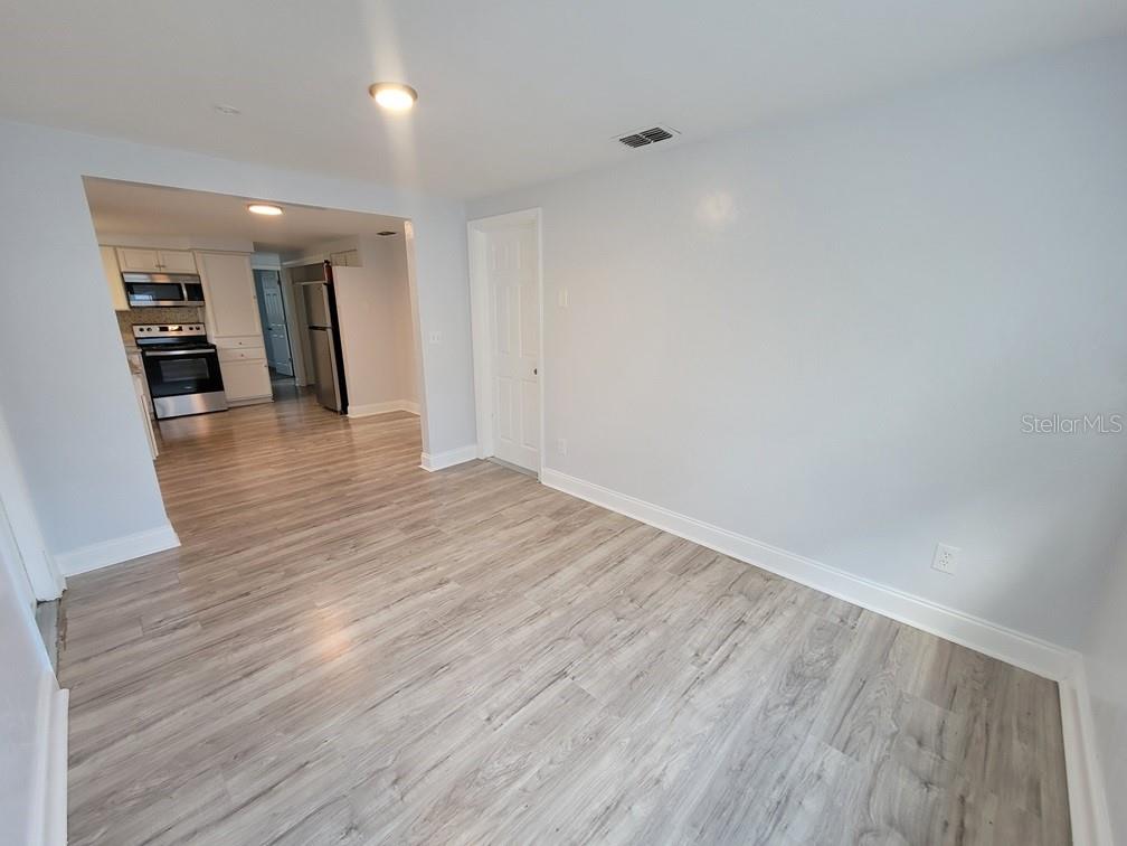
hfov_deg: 106.2
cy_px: 423
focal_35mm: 13
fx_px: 423
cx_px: 564
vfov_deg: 89.9
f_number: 2.2
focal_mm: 2.2
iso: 200
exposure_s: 1/60
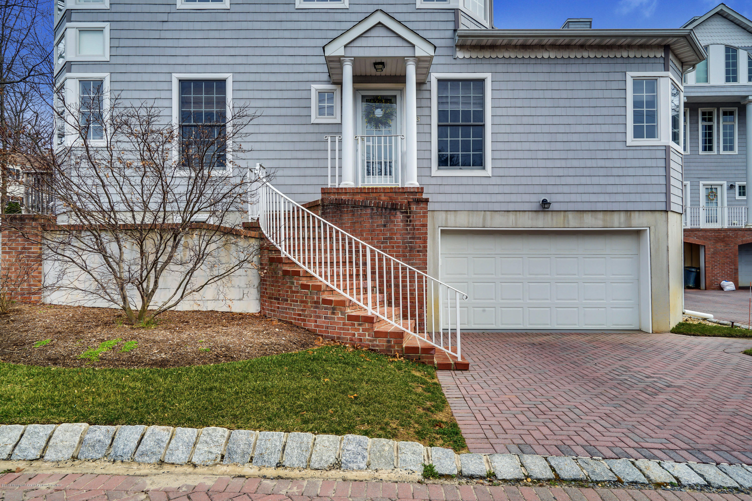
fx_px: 439
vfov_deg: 59.5
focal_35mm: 21
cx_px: 376
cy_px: 250
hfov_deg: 81.2
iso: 100
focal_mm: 21
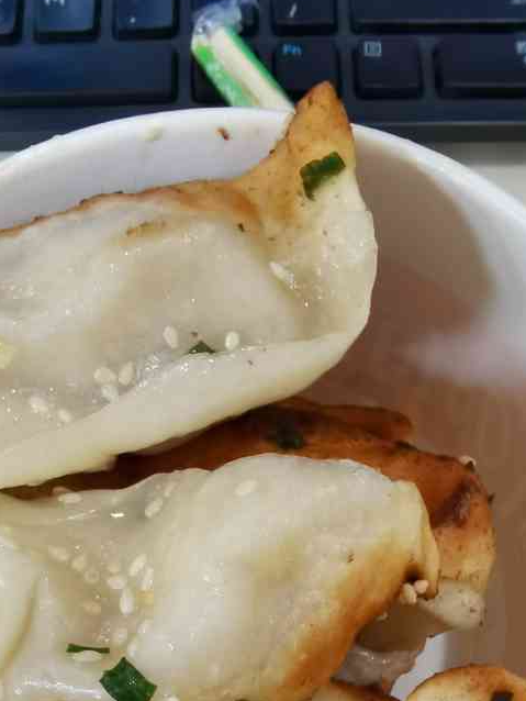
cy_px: 442
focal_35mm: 38
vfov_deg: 48.5
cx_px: 239
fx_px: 769
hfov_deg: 37.7
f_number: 2.2
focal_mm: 2.26
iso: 400
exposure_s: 1/33.3
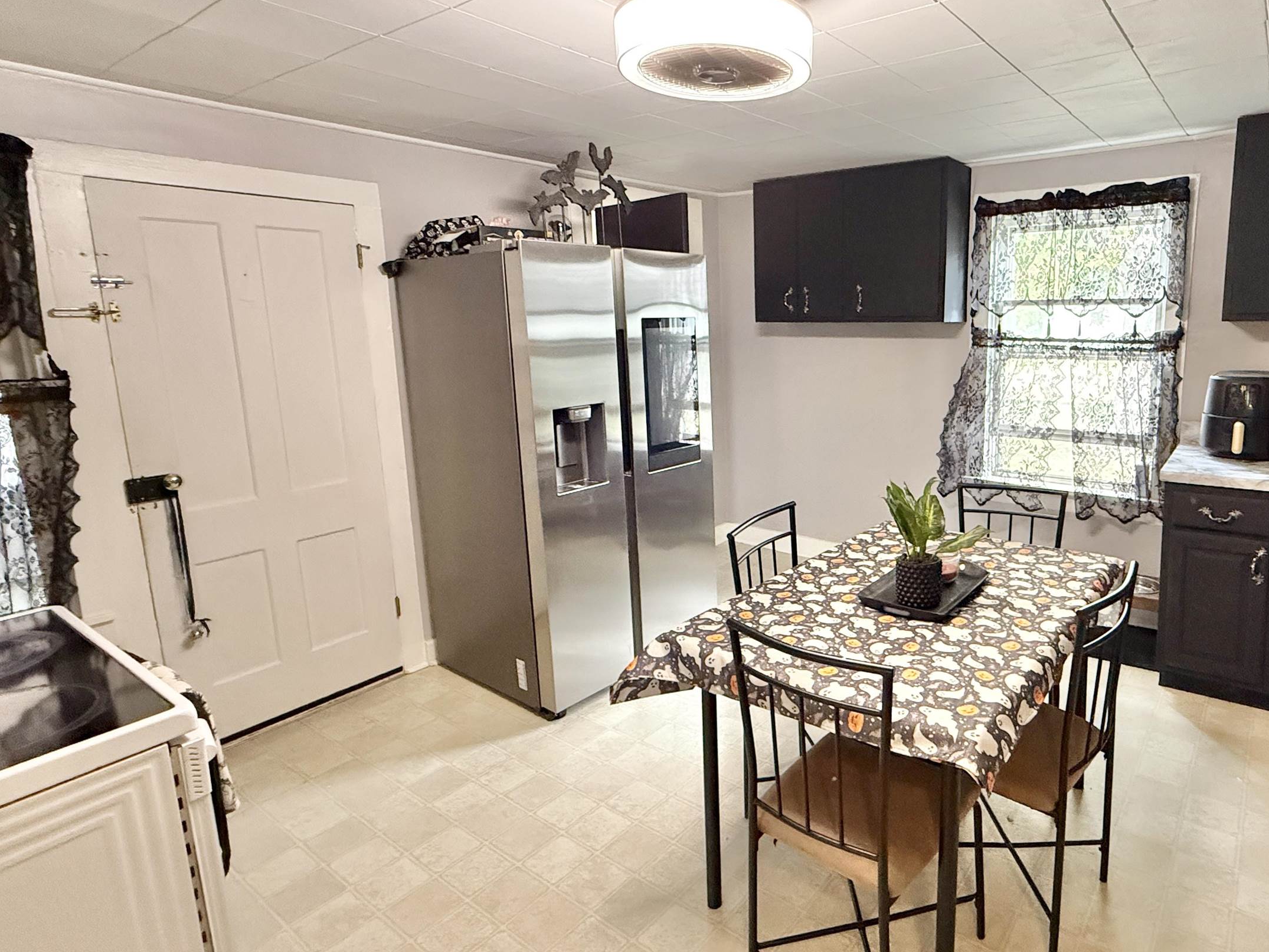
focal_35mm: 20
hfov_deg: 80.1
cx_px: 802
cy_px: 442
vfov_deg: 65.9
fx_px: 733
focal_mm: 2.22
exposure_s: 1/60
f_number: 2.2
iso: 800
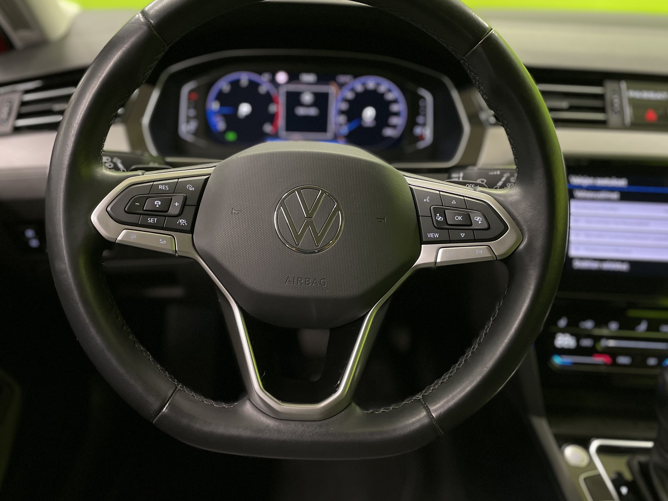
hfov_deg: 59.9
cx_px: 308
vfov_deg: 46.7
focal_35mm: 30
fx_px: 579
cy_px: 218
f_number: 1.6
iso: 320
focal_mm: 4.2
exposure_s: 1/50
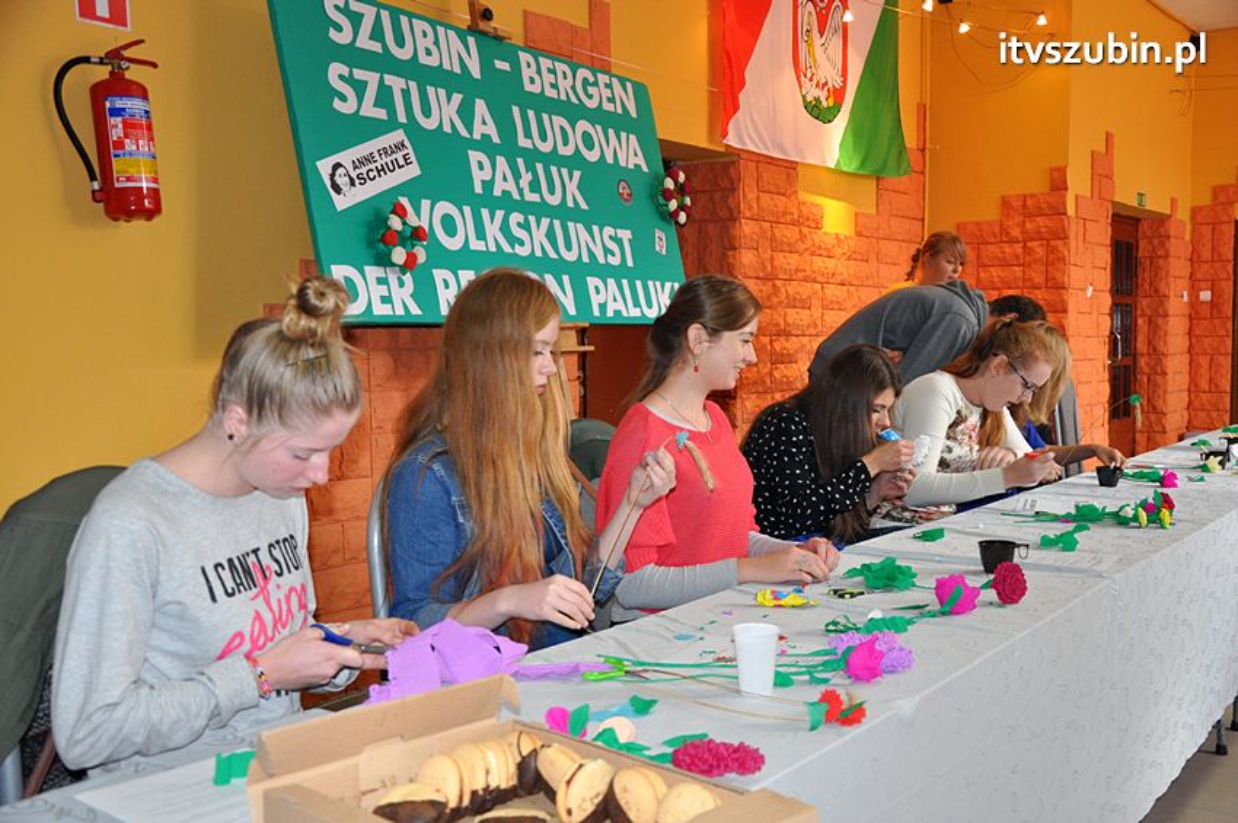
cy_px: 412
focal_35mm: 38
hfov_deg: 51.3
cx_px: 619
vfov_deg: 35.4
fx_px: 1288
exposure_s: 1/60
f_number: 4
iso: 800
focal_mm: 25
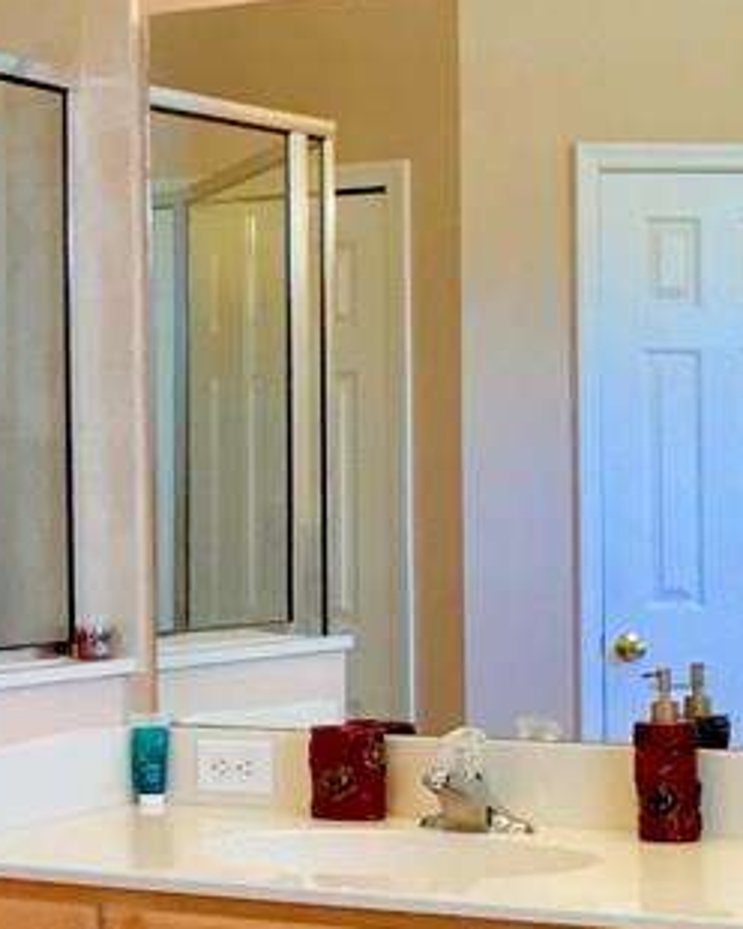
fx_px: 2749
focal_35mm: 100
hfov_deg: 15.3
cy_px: 470
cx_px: 102
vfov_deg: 19.2
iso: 50
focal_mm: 3.3
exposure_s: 1/30
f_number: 2.4
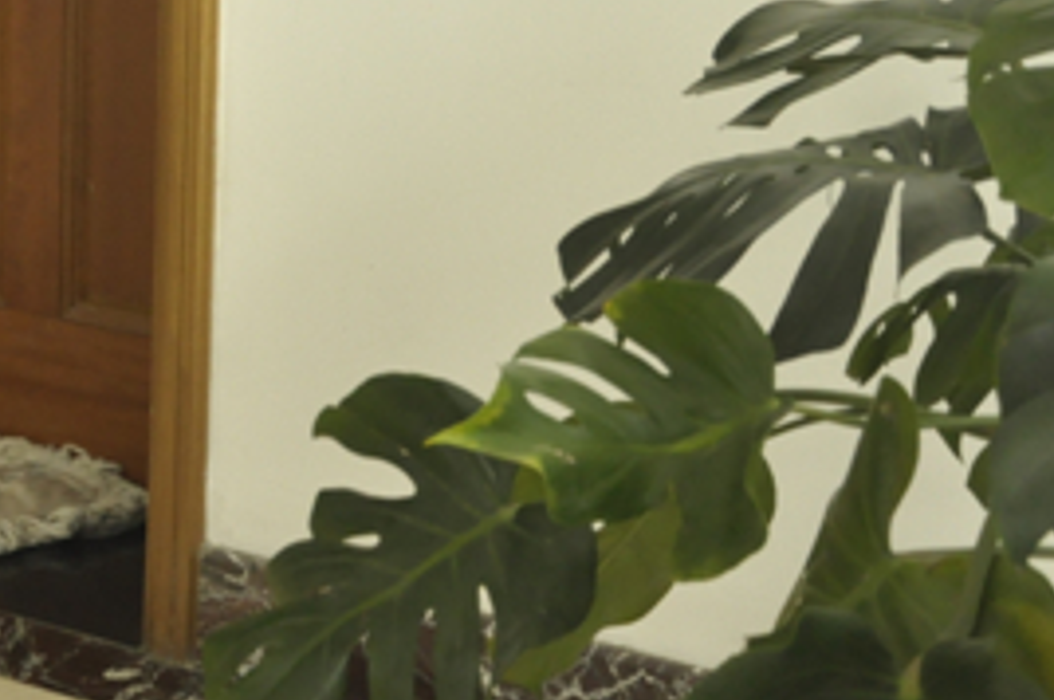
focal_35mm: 97
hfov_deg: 19.4
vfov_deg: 13.8
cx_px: -354
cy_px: -114
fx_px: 2823
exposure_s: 1/80
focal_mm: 21
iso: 800
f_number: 5
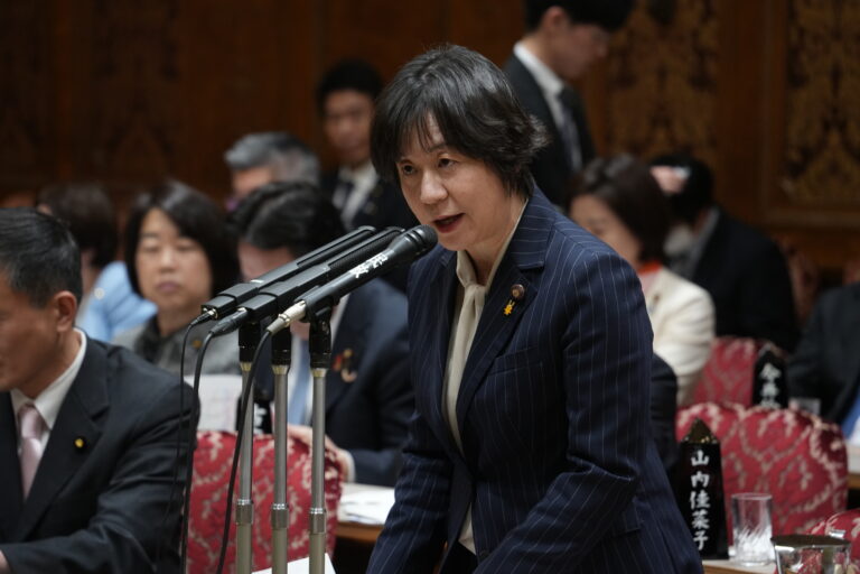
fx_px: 4777
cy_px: 287
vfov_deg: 6.9
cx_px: 430
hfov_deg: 10.3
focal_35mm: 200
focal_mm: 200
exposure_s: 1/125
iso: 3200
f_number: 5.6
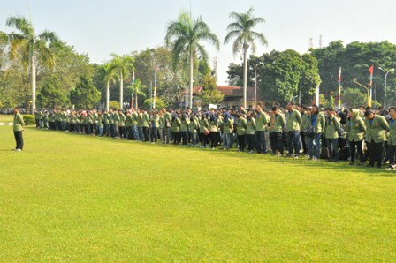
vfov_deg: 31.8
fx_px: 462
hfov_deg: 46.4
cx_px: 198
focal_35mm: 42
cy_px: 132
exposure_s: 1/200
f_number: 25
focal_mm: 28
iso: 1600
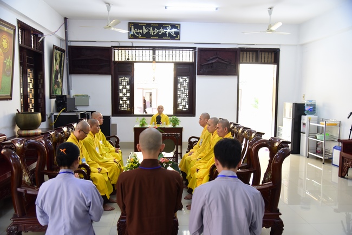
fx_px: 293
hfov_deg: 61.9
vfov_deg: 43.6
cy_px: 118
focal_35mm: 30
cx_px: 176
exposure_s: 1/40
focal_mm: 30
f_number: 4
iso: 800
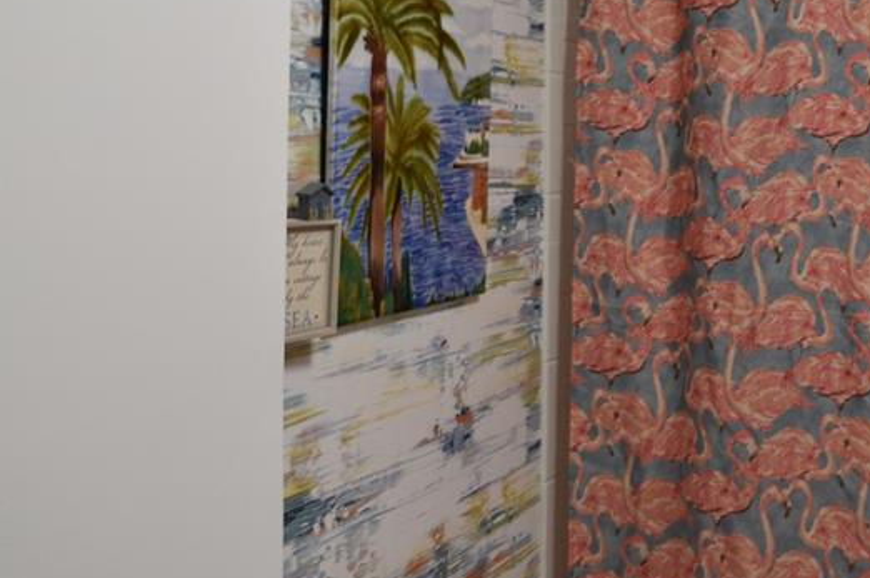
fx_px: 1280
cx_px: 573
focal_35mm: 53
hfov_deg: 37.2
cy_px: 145
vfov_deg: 25.2
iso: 400
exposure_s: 1/80
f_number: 4.5
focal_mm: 18
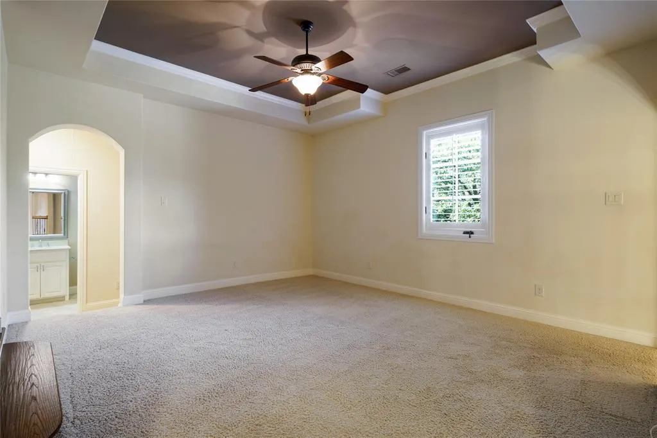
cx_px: 328
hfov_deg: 93.3
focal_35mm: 17
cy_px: 219
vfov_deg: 70.4
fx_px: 310
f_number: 7.1
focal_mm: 17
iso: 250
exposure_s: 1.6
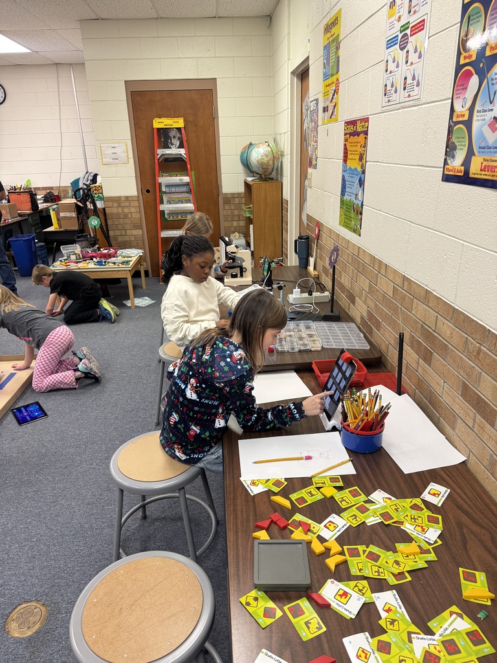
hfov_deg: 56.8
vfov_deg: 71.6
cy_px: 332
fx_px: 459
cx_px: 248
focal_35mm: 24
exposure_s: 1/120
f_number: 1.78
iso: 200
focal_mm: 6.76
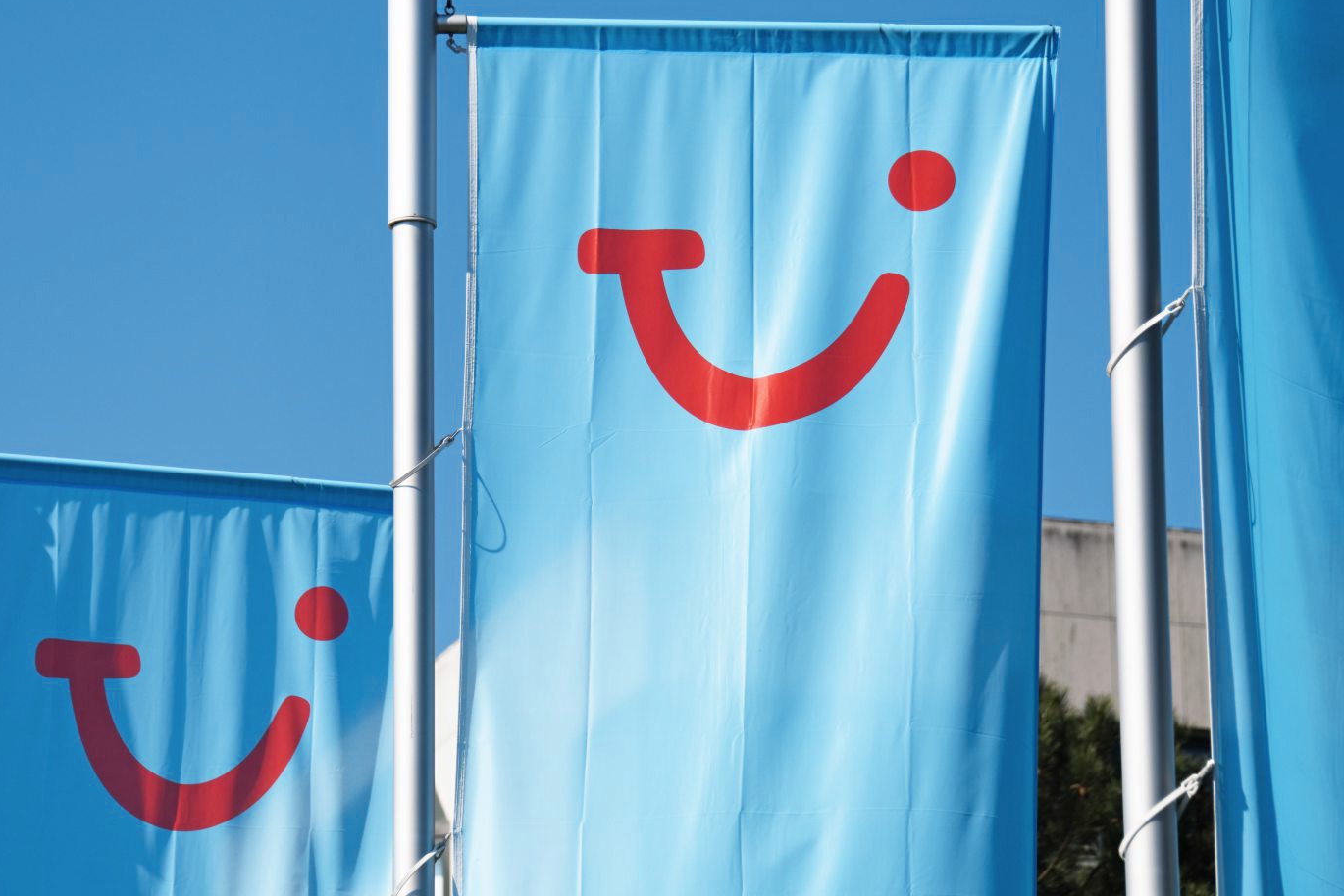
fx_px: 7766
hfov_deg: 9.9
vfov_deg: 6.6
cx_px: 629
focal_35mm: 208
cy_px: 435
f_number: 6.3
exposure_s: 1/1600
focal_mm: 150
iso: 125
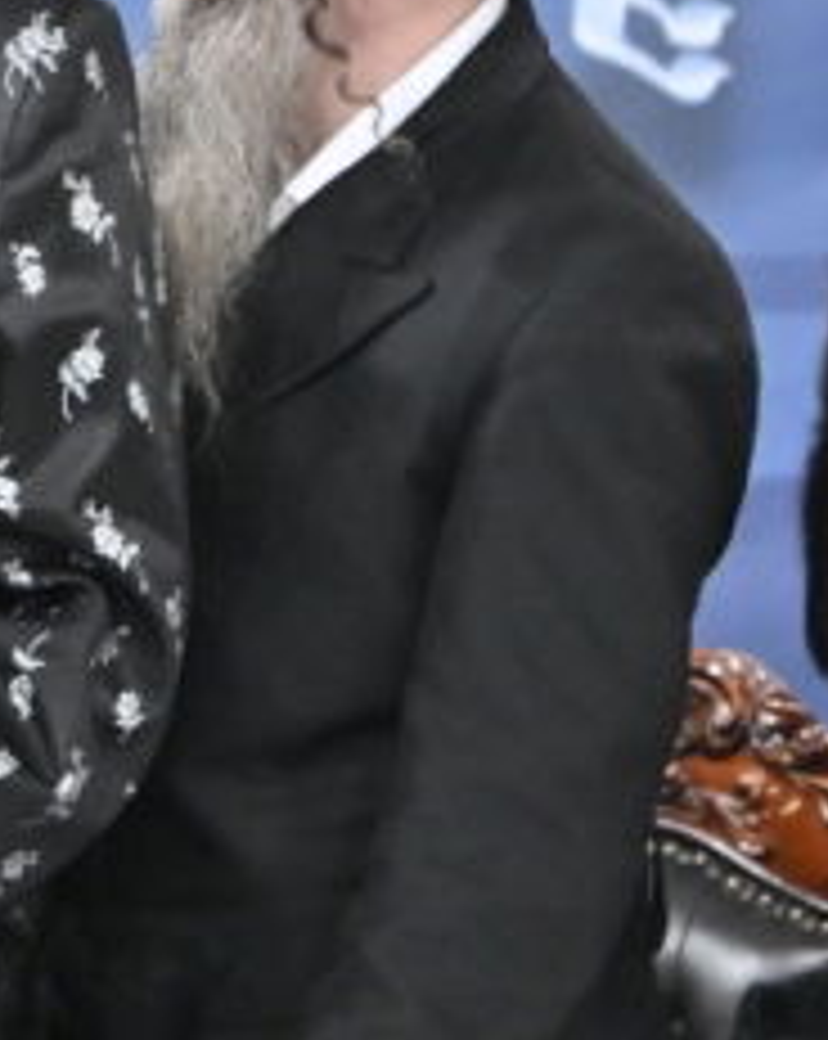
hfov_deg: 1.2
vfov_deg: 1.6
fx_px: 38392
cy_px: 239
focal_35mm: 1250
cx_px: -603
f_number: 2.8
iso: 1250
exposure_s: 1/320
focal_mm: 200
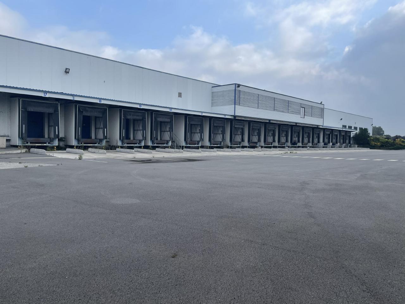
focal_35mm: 26
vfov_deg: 53.1
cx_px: 202
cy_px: 152
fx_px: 304
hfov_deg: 67.3
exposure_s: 1/1642
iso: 32
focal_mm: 4.2
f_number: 1.6
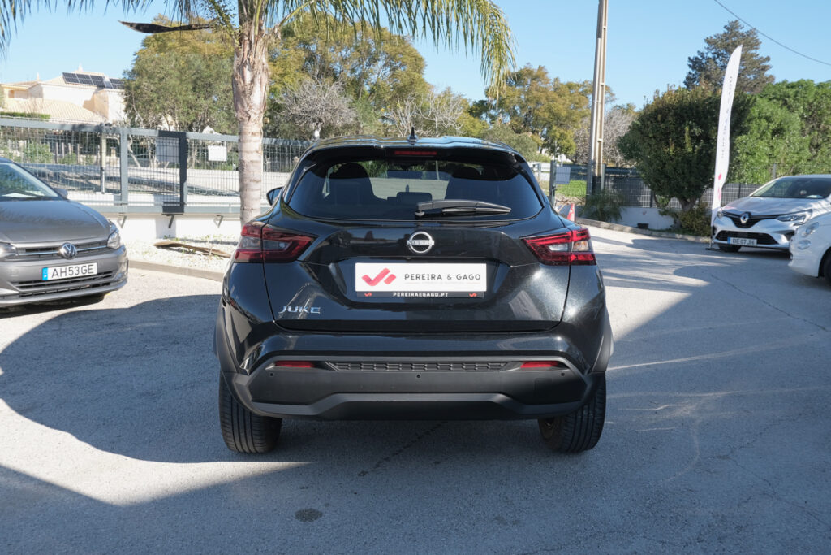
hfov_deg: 60.3
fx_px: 716
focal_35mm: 31
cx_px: 416
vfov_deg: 42.3
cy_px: 278
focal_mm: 20.9
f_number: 9
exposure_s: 1/100
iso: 160
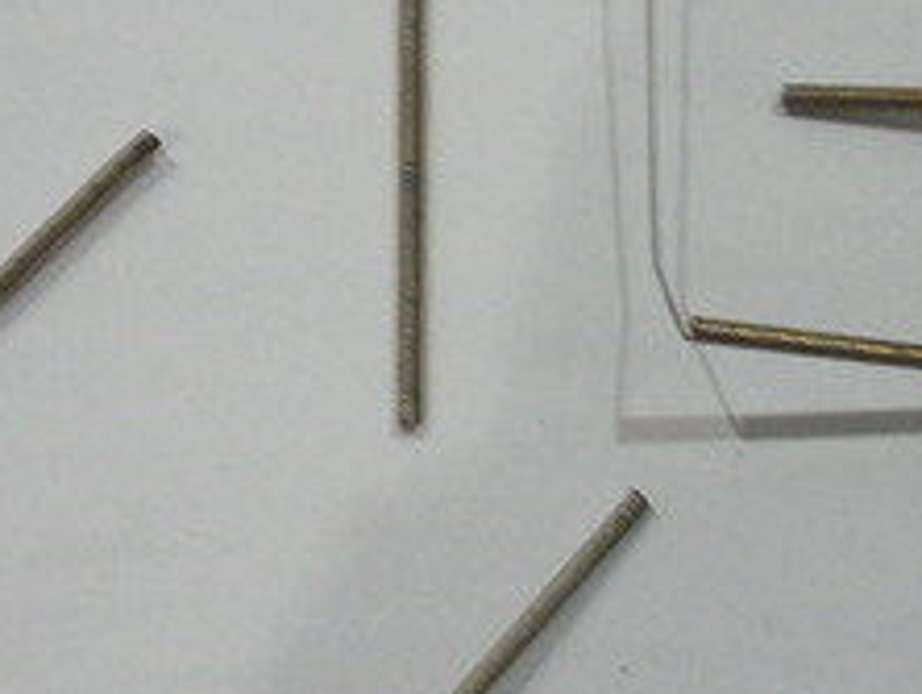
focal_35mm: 81
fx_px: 2160
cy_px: 368
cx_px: 552
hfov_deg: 24.1
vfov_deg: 18.2
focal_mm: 6.3
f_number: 3.5
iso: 477
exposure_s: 1/8
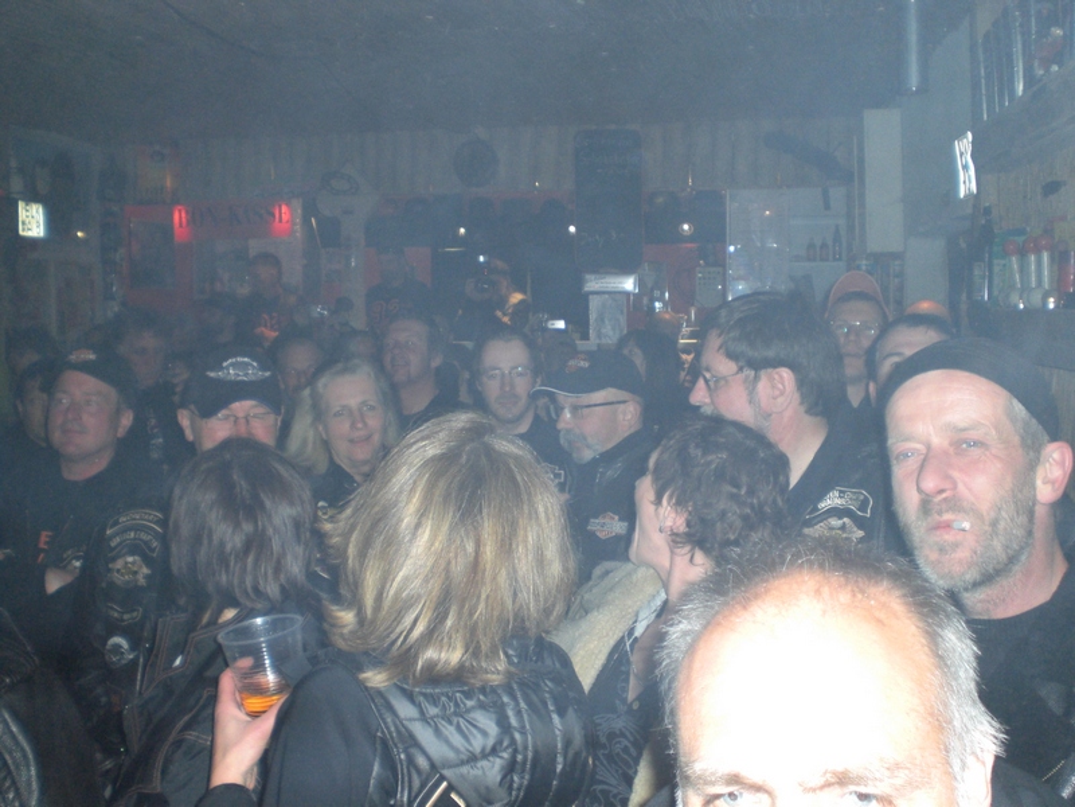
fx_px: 1180
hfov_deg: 49.0
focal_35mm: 38
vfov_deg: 37.7
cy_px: 404
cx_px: 538
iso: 200
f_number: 3.1
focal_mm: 6.3
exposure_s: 1/60
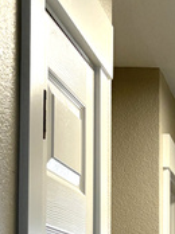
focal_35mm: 115
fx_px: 777
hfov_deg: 12.1
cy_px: 282
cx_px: 277
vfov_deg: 16.4
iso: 125
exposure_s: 1/176
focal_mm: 5.96
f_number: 1.6
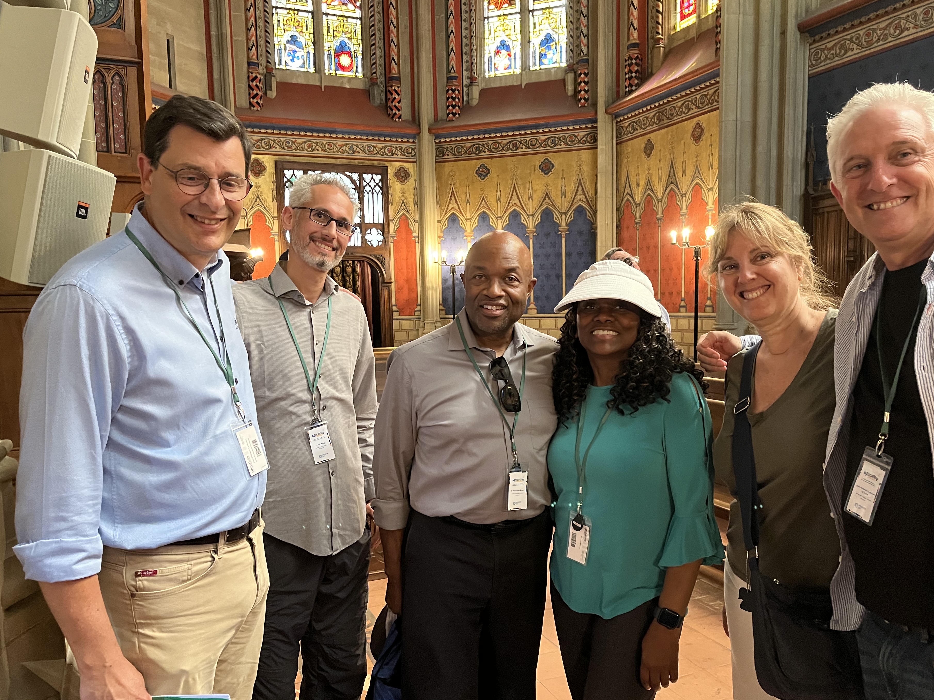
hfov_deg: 61.5
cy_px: 370
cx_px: 516
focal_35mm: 29
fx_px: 782
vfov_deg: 48.2
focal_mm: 5.1
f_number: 1.6
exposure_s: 1/35
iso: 640
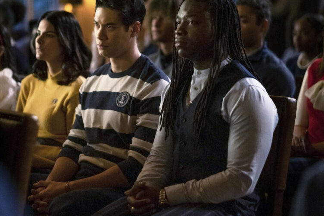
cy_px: 97
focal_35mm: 115
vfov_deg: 11.9
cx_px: 117
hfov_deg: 17.8
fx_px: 1035
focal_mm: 56
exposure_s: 1/125
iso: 5000
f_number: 1.4
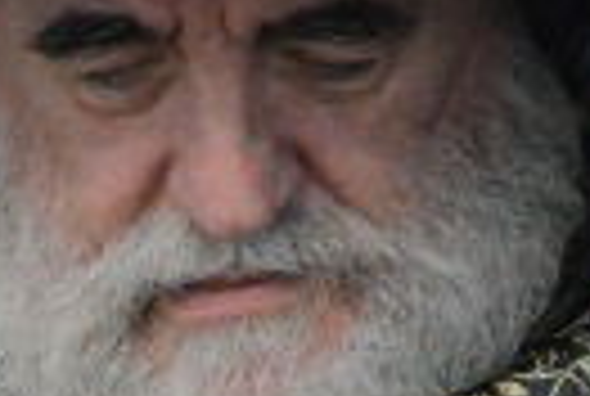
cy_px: -200
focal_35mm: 819
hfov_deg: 2.5
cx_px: 1090
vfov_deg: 1.7
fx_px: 13453
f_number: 5.3
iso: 5000
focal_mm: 105
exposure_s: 1/60
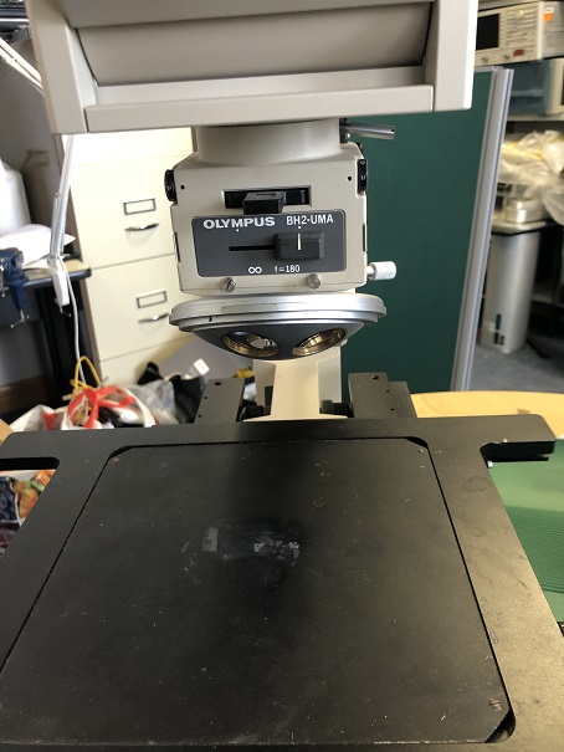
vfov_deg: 63.4
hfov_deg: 49.8
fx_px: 608
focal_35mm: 28
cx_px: 282
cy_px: 376
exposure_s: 1/17
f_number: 1.8
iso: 80
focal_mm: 3.99
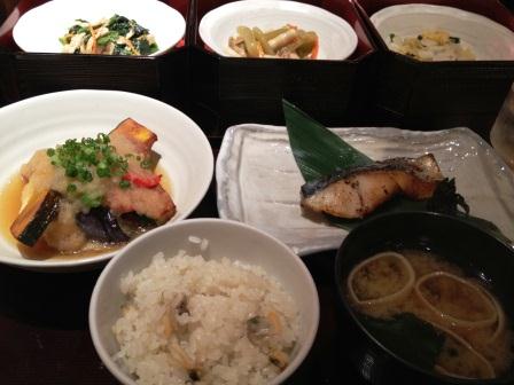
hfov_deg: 52.6
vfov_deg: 40.7
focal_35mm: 35
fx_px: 520
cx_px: 257
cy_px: 192
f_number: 2.4
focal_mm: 4.28
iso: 160
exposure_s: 1/20
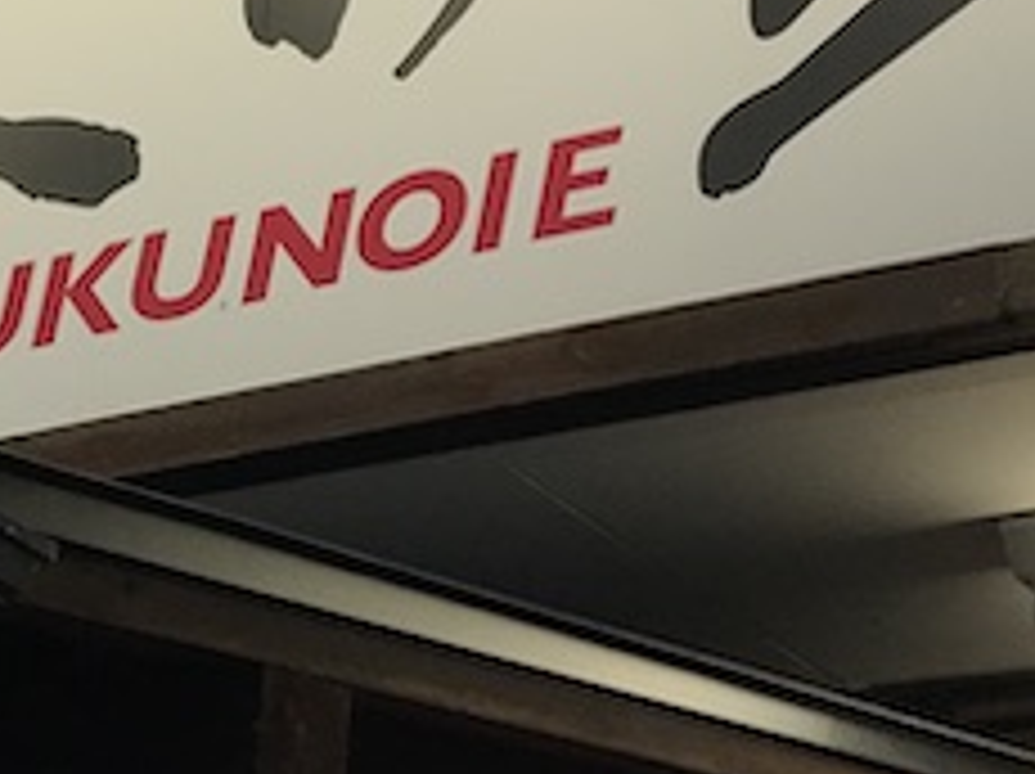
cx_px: 270
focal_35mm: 122
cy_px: 464
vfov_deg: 12.1
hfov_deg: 16.1
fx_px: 3644
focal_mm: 3.99
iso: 32
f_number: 1.8
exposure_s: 1/120
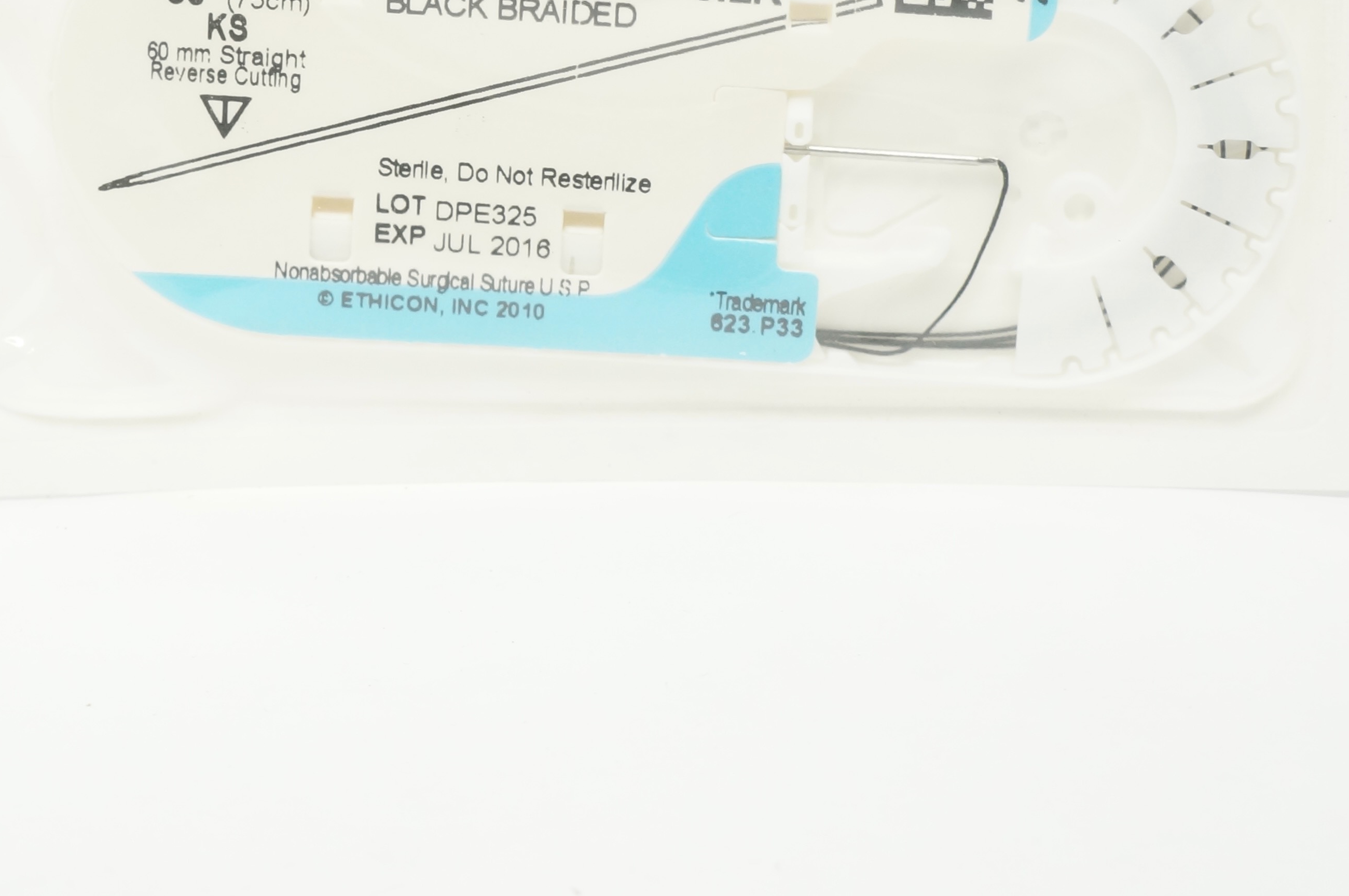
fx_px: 2546
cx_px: 388
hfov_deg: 29.3
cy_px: 108
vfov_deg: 19.6
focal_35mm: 68
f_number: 9
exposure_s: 1/50
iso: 800
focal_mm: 24
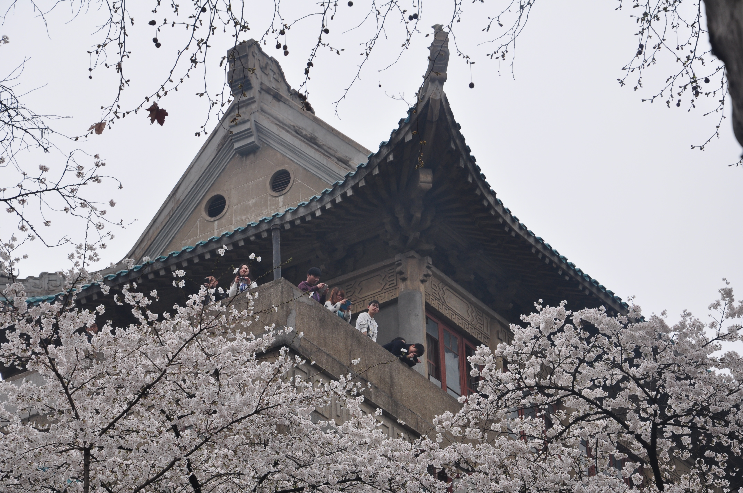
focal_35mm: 128
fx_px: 2628
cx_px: 372
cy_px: 246
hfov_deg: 16.1
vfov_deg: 10.7
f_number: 9
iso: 200
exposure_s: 1/200
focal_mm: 85
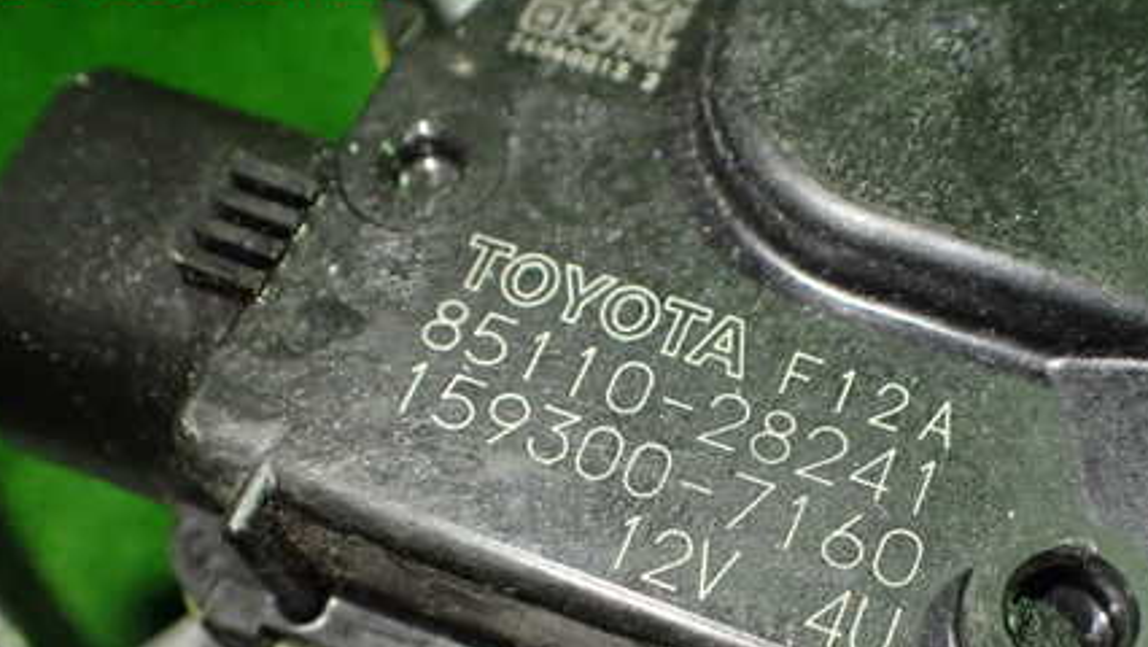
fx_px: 1401
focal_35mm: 46
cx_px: 703
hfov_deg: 44.3
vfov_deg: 25.4
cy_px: 550
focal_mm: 5.4
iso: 800
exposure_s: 1/125
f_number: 2.3
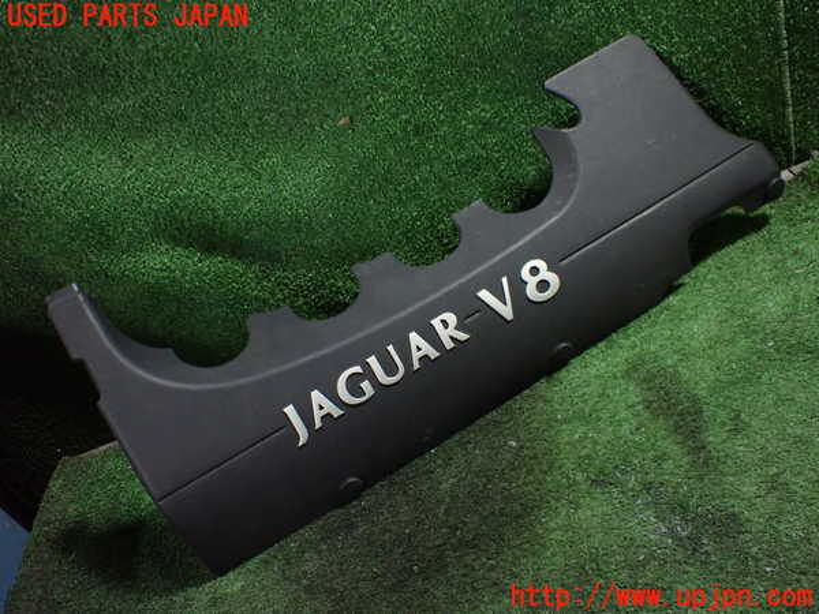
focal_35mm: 30
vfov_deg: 46.8
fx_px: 710
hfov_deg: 60.0
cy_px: 307
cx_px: 410
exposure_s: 1/100
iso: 800
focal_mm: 5.4
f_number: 2.3
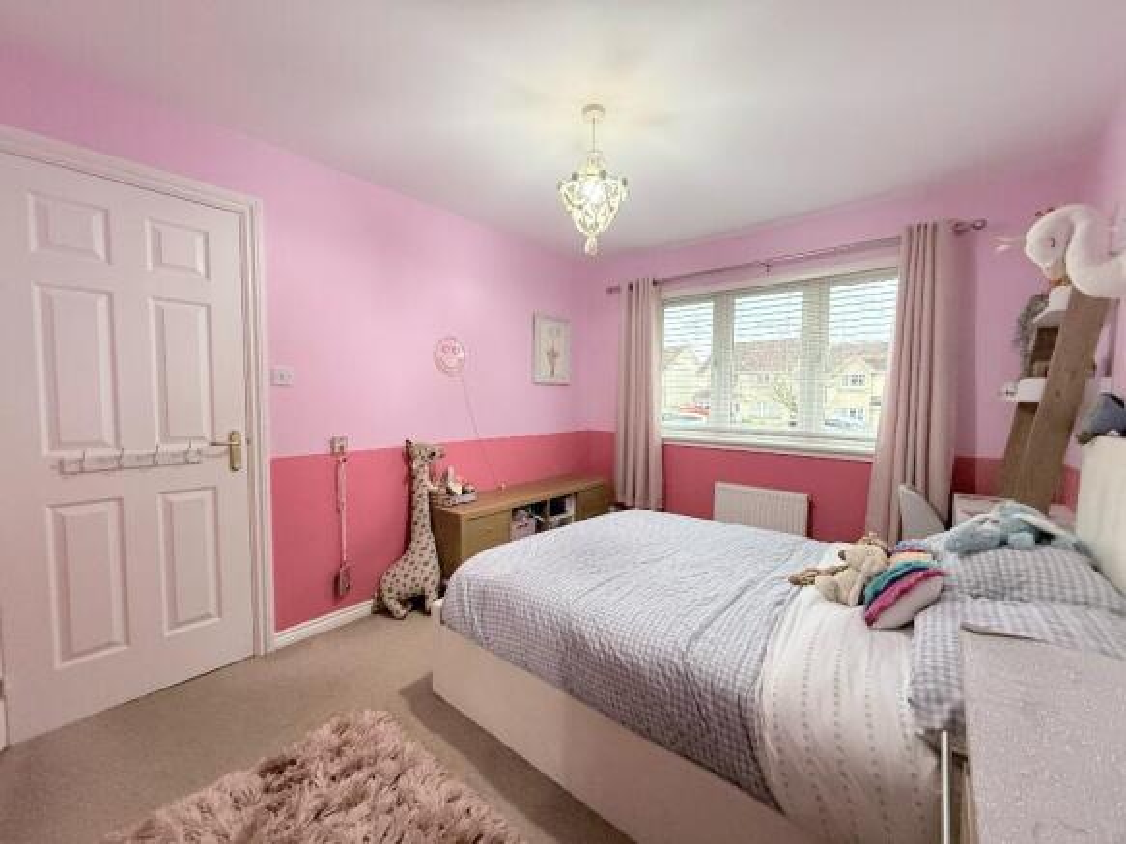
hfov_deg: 102.1
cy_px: 422
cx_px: 563
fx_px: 455
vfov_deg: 85.7
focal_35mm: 14
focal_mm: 2.22
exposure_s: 1/100
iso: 500
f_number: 2.2
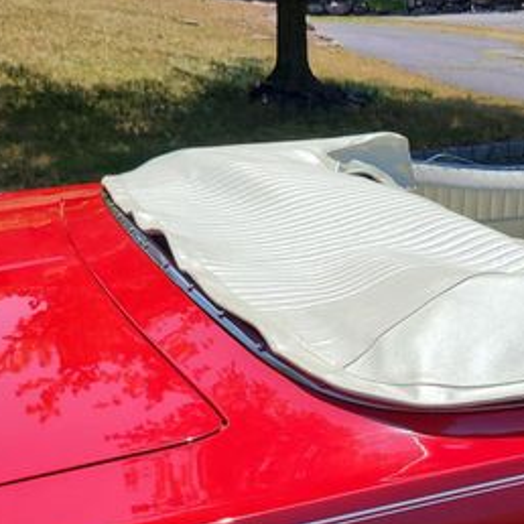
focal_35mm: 57
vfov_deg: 29.6
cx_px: 311
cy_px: 384
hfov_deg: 30.0
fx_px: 976
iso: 40
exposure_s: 1/4603
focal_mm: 5.4
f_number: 1.8
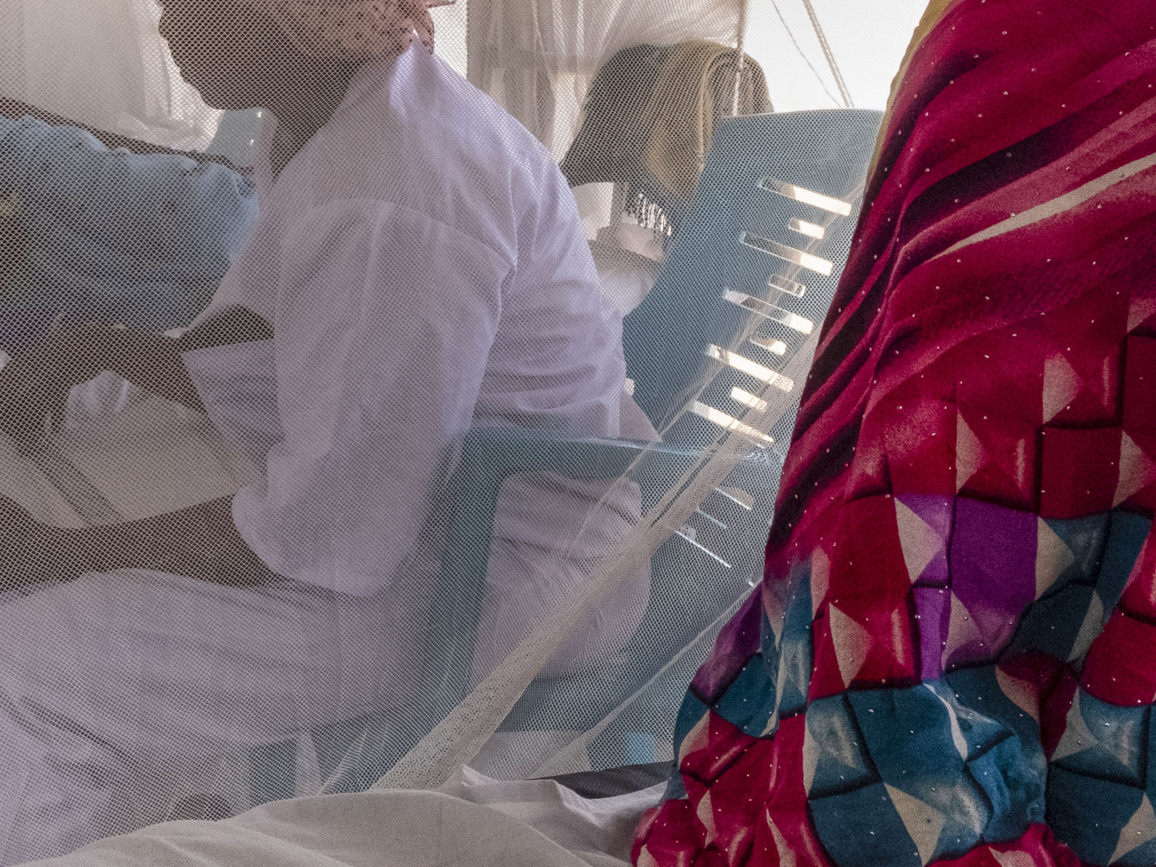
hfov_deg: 34.9
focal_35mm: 55
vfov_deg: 26.2
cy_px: 222
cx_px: 555
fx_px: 1837
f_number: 13
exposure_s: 1/60
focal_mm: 13.8
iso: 1600
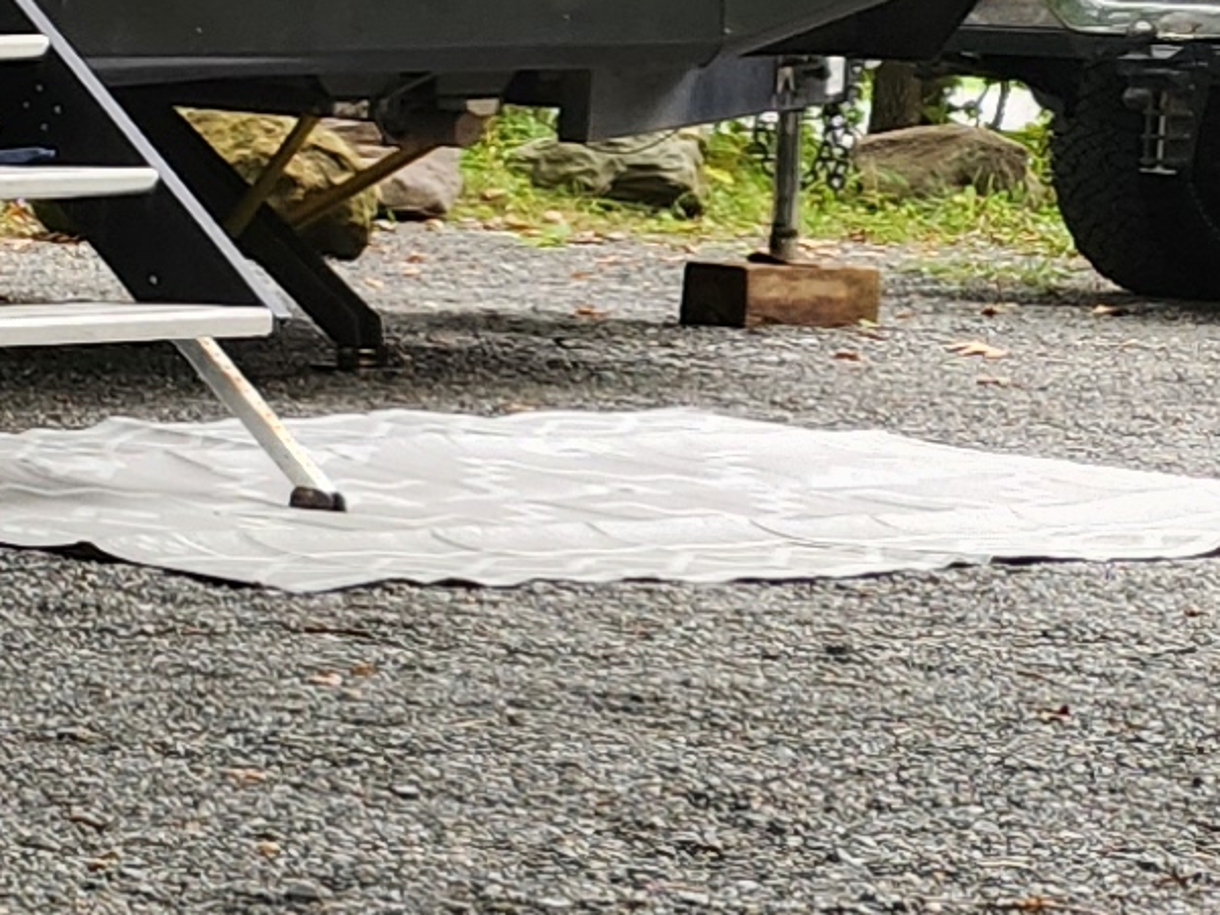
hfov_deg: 9.8
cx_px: -2462
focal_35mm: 153
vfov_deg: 9.7
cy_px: 337
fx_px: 5393
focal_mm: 5.4
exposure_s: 1/180
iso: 40
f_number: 1.8
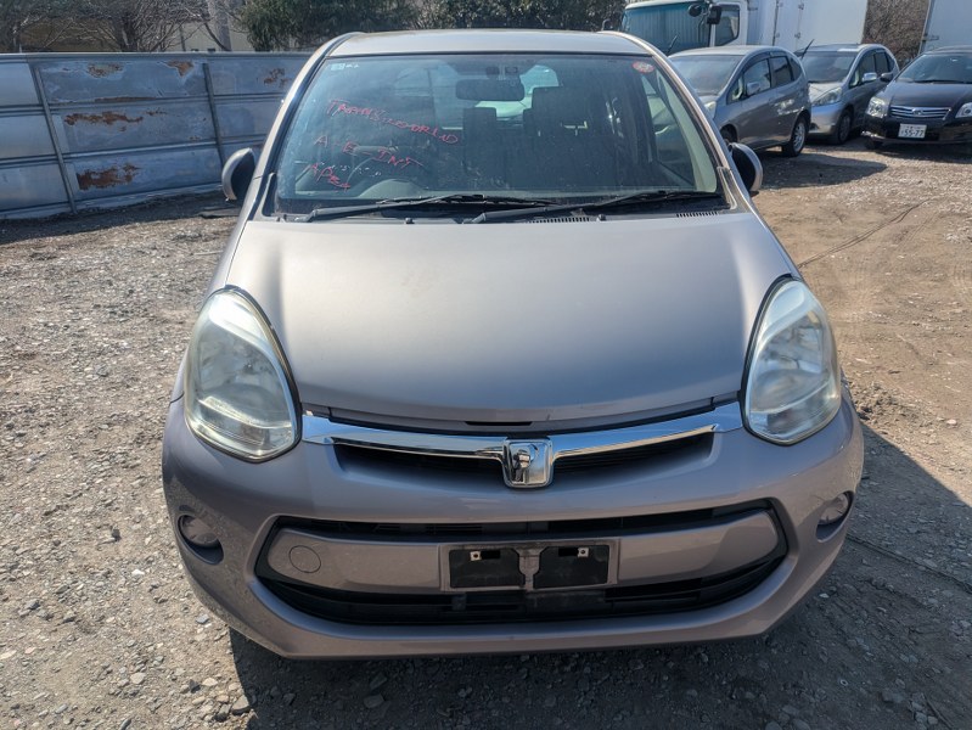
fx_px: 702
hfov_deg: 69.4
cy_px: 365
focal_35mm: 25
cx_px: 486
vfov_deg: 54.9
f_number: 1.89
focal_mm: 5.43
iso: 49
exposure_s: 1/5076
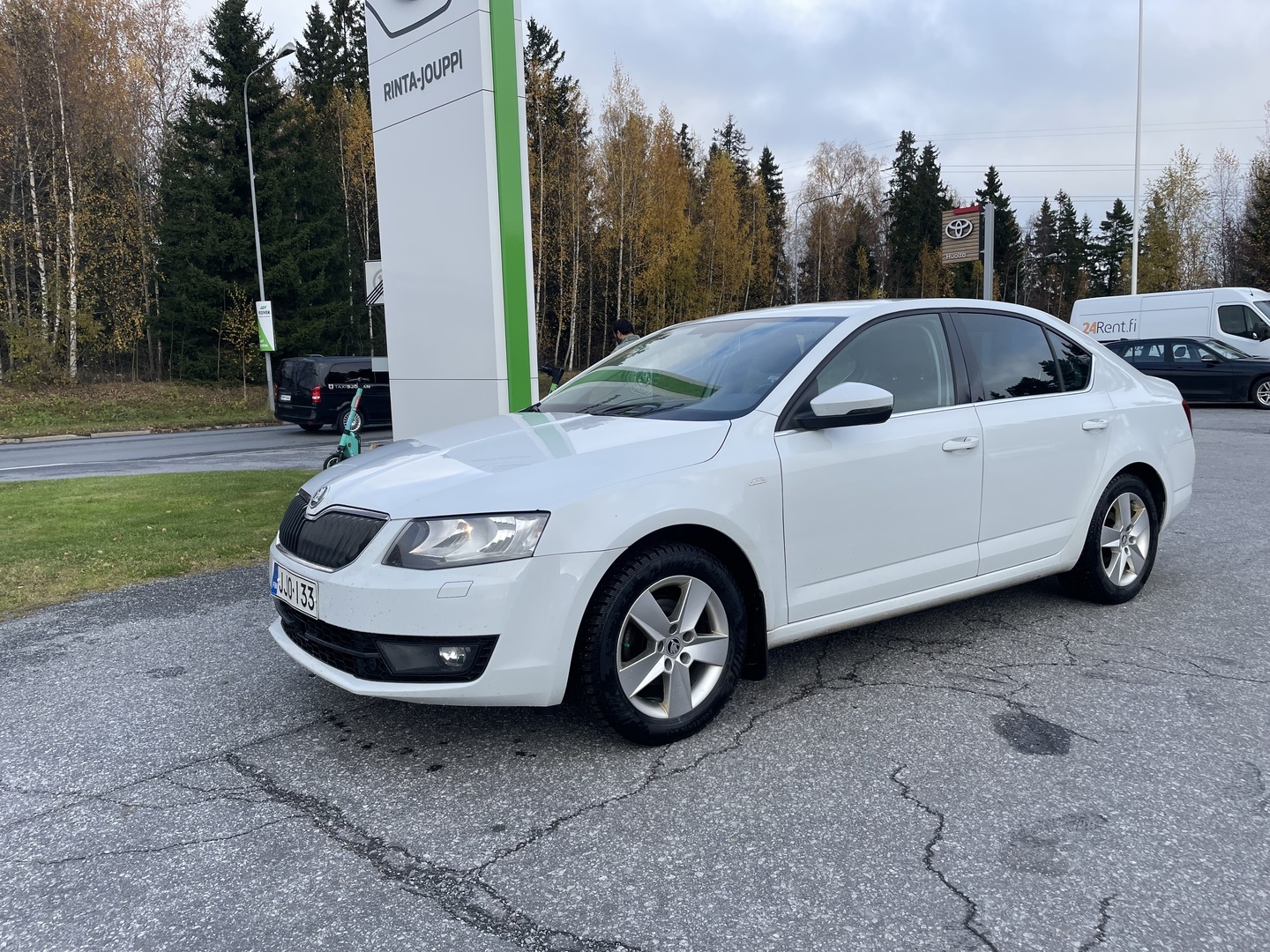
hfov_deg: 67.3
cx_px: 635
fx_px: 954
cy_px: 476
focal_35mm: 26
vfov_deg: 53.1
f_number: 1.6
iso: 32
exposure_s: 1/903
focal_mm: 4.2
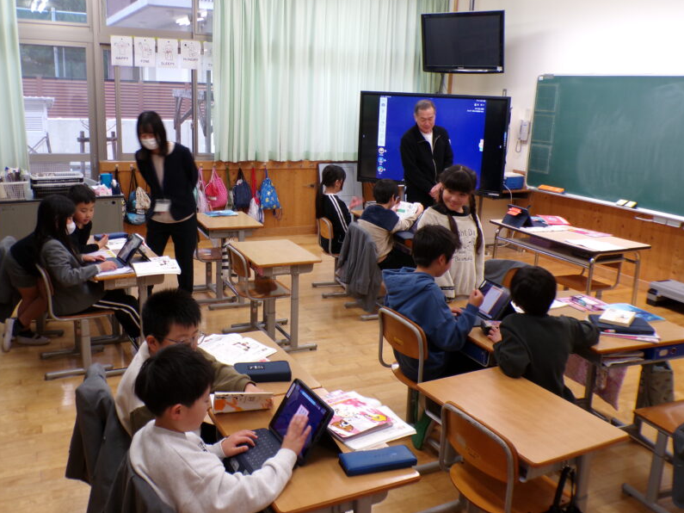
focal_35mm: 33
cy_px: 252
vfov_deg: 42.9
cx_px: 343
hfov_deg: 55.4
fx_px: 652
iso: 158
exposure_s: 1/34
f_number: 3.2
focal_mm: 5.8
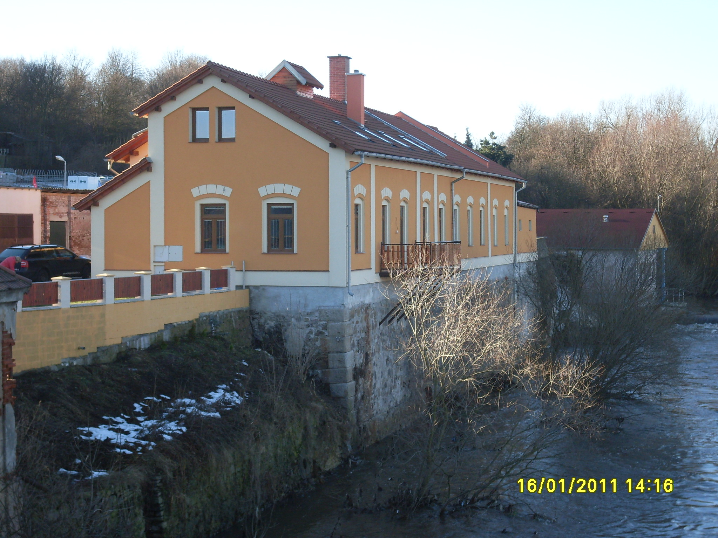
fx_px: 1680
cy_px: 269
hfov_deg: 24.1
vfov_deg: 18.2
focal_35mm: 81
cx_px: 359
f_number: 4
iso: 80
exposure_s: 1/180
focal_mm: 13.5
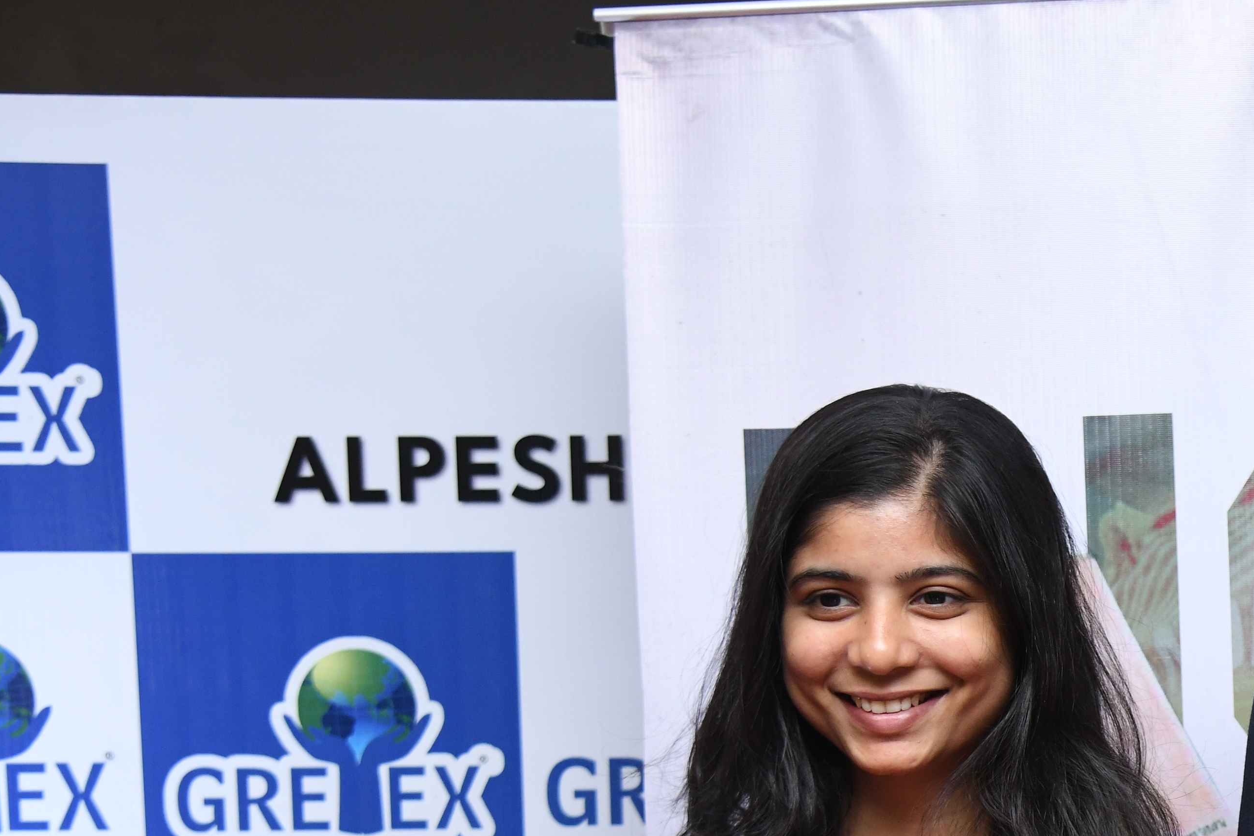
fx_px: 2926
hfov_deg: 23.1
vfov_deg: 15.8
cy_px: 933
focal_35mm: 84
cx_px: 1278
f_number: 4.5
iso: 1250
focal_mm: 35
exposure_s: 1/160
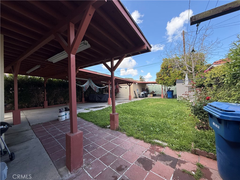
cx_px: 120
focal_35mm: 14
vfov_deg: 85.7
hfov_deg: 102.1
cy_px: 90
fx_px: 97
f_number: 2.2
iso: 64
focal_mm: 2.22
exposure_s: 1/564
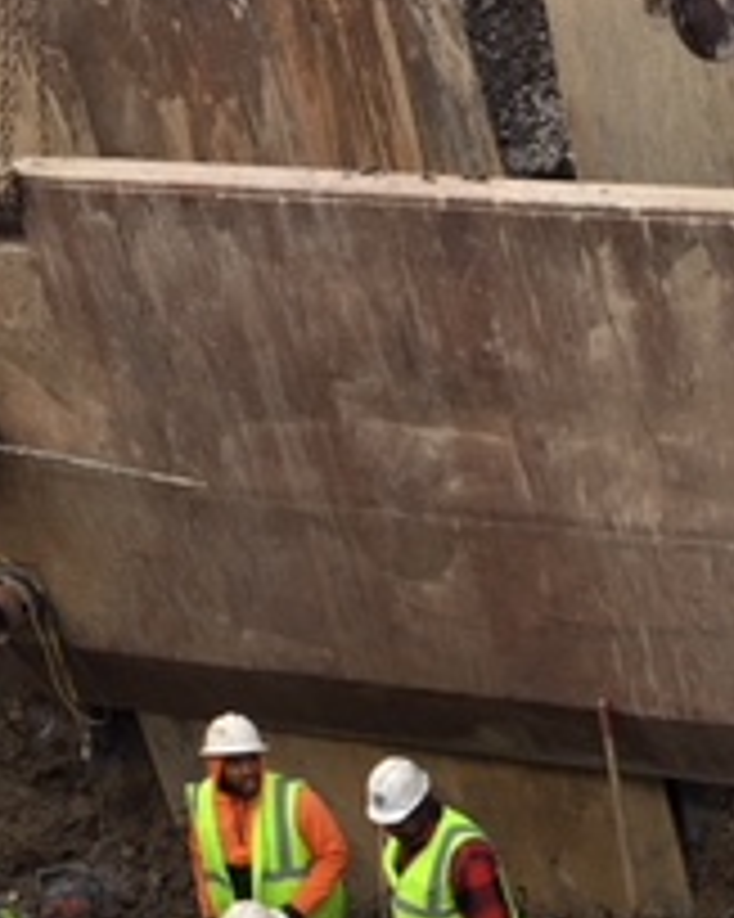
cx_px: 860
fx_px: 2419
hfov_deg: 16.6
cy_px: 972
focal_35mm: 89
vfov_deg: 20.6
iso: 25
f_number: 2.2
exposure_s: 1/215
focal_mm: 4.15
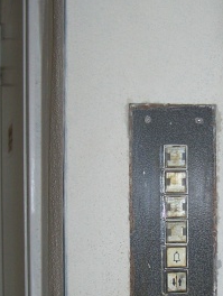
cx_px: 169
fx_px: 788
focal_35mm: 92
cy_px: 238
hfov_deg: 16.0
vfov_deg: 21.0
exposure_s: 1/60
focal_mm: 6.3
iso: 100
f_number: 2.8
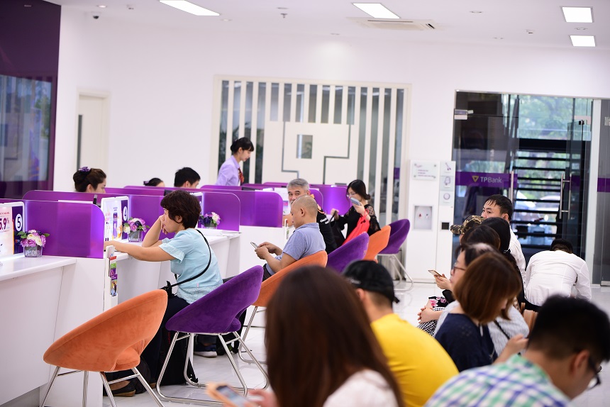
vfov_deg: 19.5
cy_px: 204
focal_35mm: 70
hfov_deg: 28.8
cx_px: 305
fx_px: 1186
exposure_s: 1/160
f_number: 2.8
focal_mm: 70
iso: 800
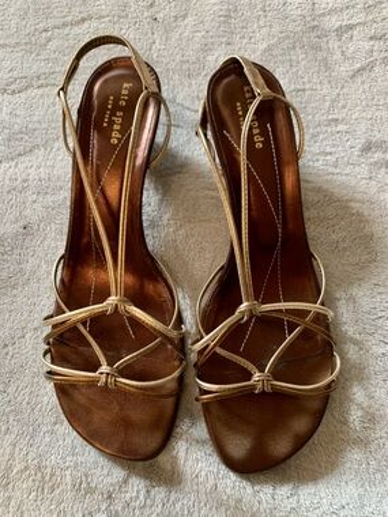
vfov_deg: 67.3
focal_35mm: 26
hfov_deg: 53.1
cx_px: 194
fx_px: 389
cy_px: 258
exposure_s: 1/60
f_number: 1.8
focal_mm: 4.25
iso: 250
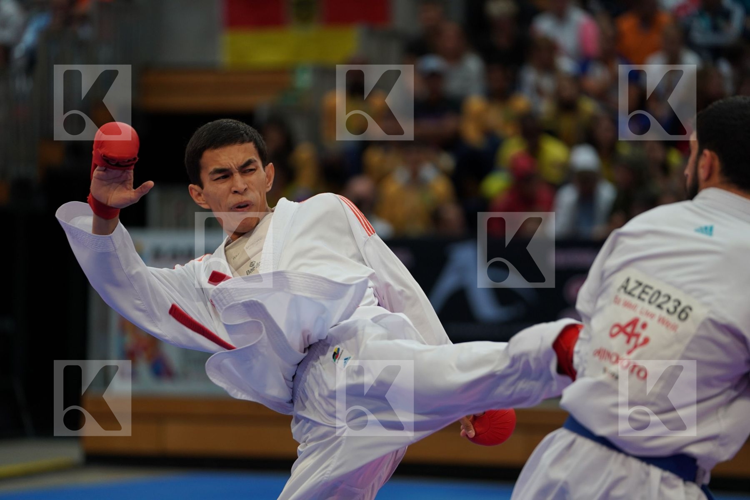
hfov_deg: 11.9
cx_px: 375
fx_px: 3604
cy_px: 250
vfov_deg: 7.9
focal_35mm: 173
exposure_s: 1/1000
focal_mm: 173
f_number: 2.8
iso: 1000
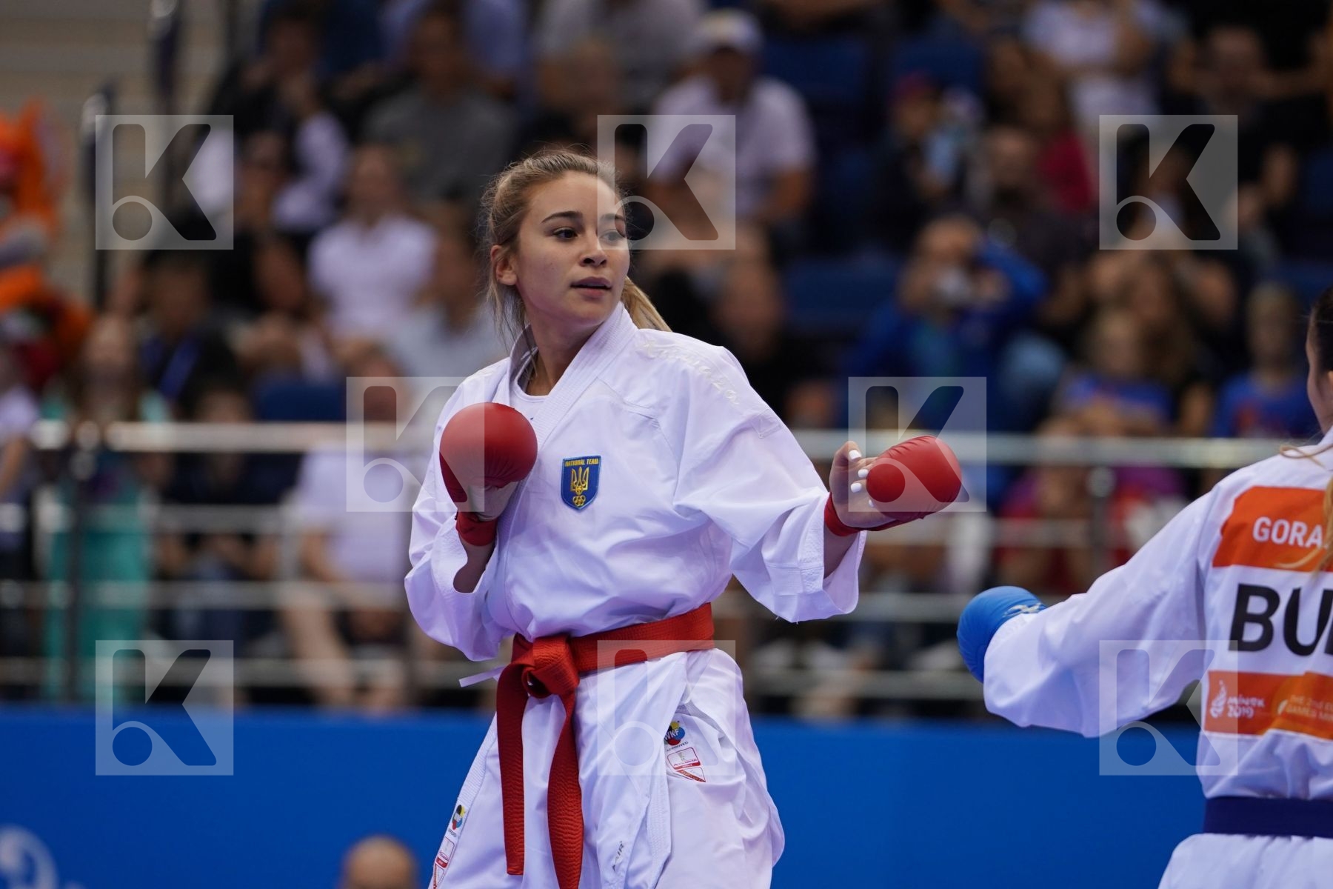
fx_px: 11107
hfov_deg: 6.9
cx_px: 666
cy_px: 444
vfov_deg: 4.6
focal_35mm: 300
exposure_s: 1/1000
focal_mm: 200
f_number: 2.8
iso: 800
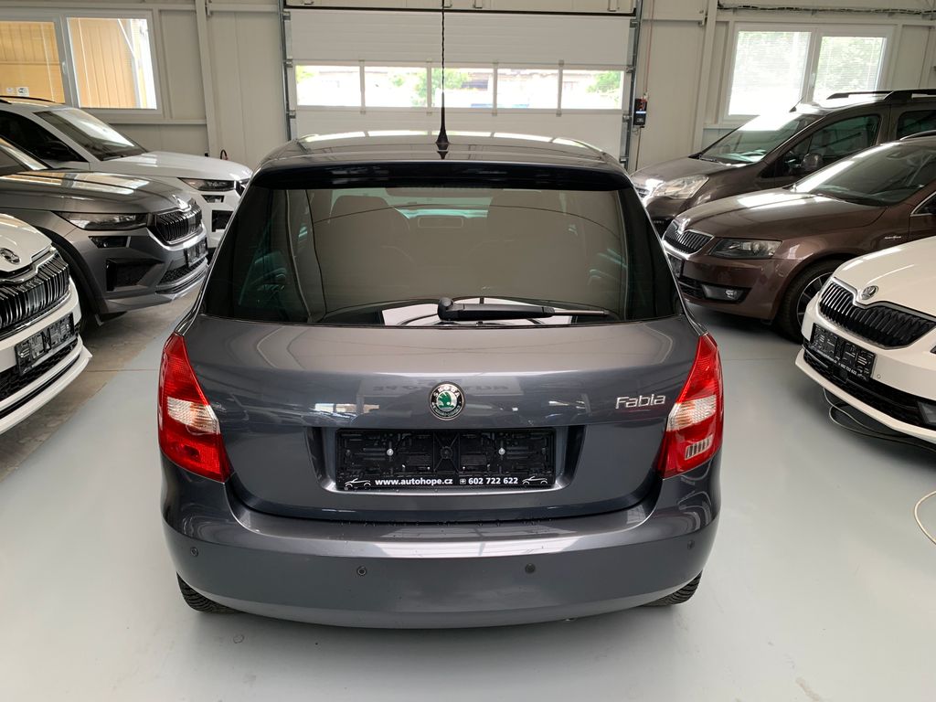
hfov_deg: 67.3
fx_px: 703
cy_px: 351
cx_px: 468
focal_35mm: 26
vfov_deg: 53.1
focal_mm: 4.25
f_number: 1.8
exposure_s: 1/60
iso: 125
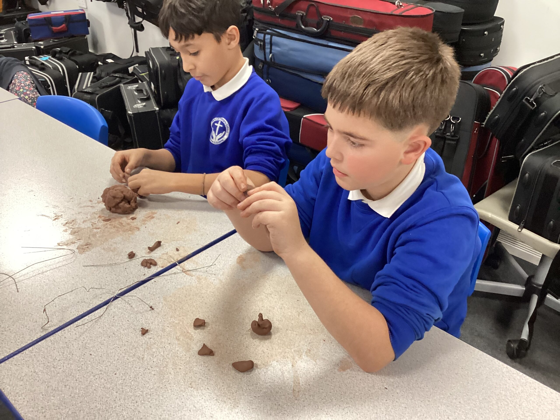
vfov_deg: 45.4
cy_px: 210
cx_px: 280
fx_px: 502
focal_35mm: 31
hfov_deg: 58.4
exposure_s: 1/50
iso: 250
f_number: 2.4
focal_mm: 3.3
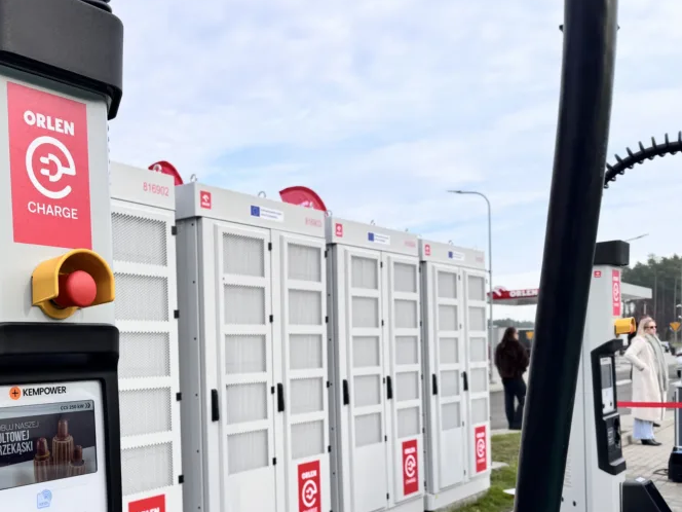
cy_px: 375
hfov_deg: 48.4
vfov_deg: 37.8
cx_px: 181
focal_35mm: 37
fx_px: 729
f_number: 1.78
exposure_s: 1/2174
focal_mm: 6.76
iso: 80
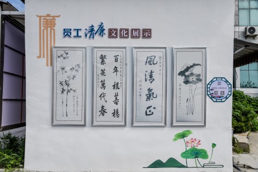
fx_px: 215
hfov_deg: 61.9
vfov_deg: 43.6
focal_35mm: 30
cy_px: 86
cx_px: 129
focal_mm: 30
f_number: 6.3
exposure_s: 1/640
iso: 100
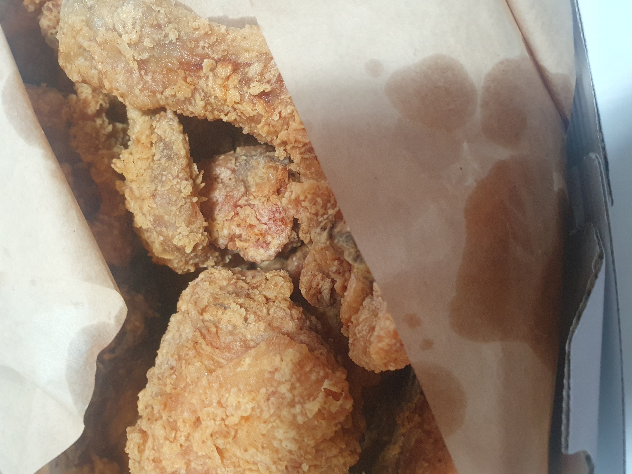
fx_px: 475
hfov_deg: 67.3
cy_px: 237
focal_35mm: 26
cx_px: 316
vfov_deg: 53.1
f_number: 2.4
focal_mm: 4.32
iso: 400
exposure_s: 1/60
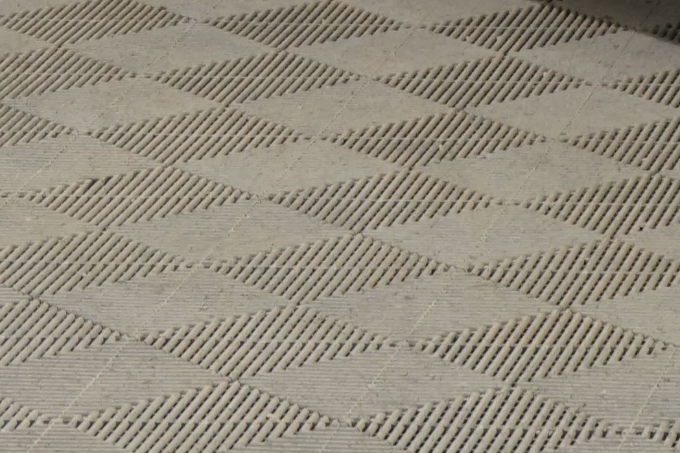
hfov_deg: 7.1
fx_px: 5401
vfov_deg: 4.7
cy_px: -712
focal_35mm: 286
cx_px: 1040
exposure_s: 1/30
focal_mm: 50
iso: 800
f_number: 6.3
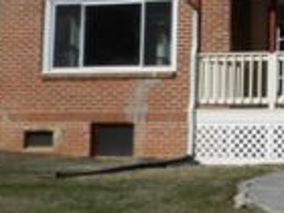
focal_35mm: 136
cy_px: 13
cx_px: 412
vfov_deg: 10.8
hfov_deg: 13.7
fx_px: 1116
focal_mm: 6.7
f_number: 7.1
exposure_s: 1/800
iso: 160
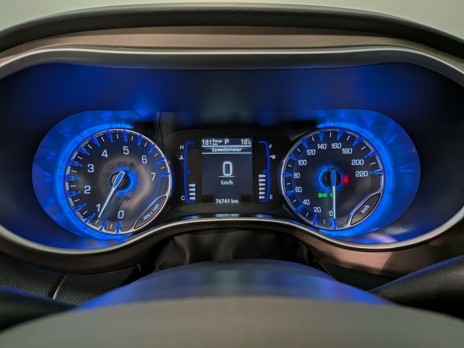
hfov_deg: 71.6
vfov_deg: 56.8
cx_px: 232
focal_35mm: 24
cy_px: 174
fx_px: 322
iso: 26
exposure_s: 1/74.9
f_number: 1.7
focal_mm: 4.53
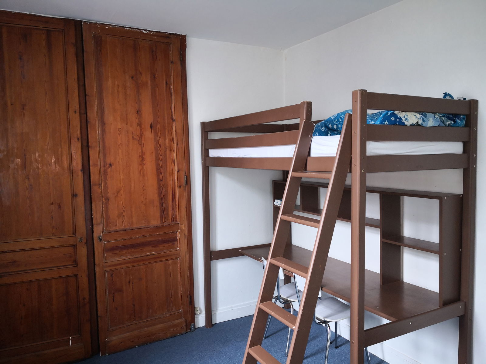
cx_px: 243
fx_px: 379
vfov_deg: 51.4
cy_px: 182
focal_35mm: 27
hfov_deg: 65.3
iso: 160
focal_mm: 3.95
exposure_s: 1/50
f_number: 1.6
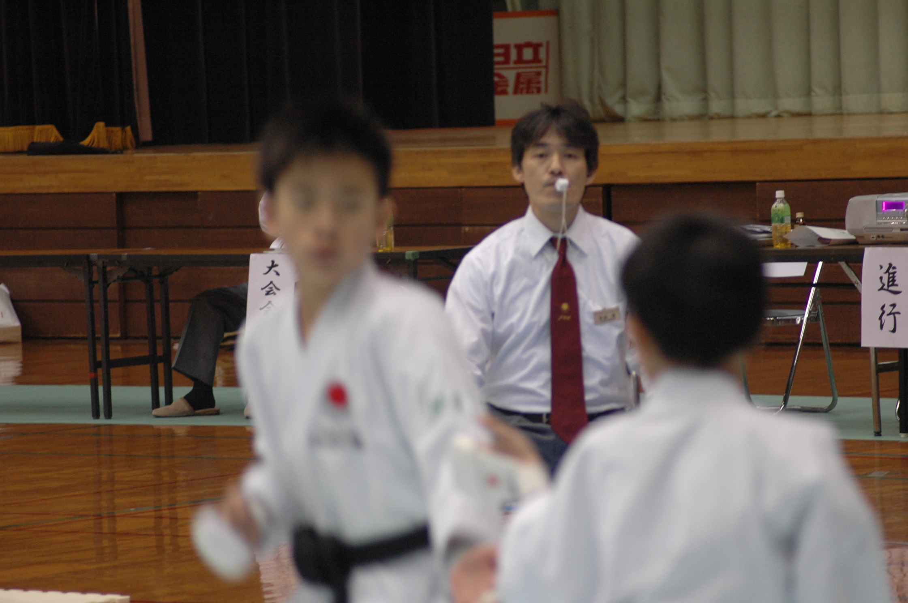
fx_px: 4913
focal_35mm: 195
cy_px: 302
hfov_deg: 10.6
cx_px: 454
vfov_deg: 7.0
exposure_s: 1/50
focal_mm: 130
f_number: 4.5
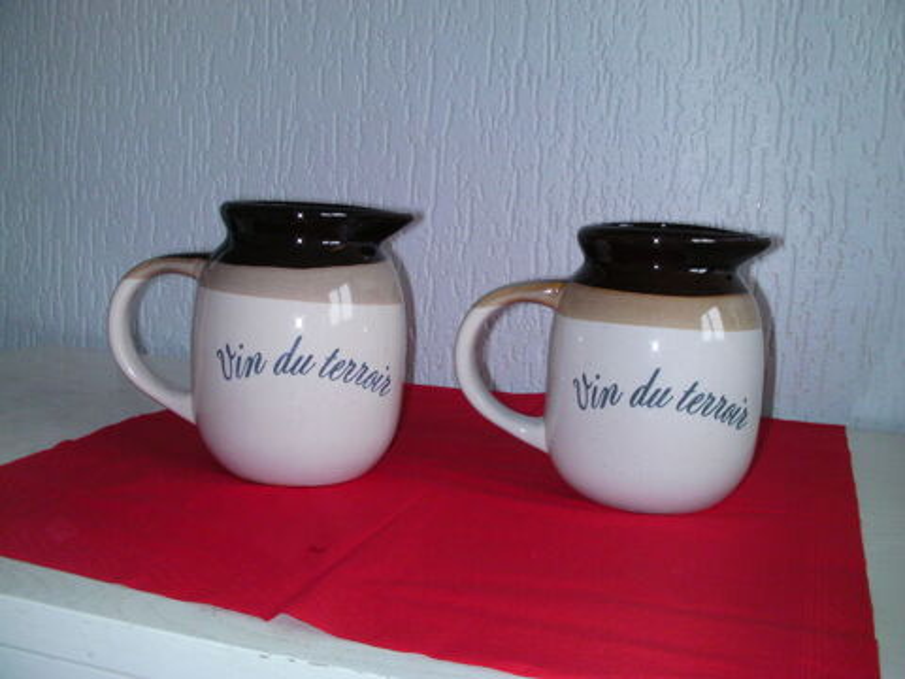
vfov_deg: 37.7
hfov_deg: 49.0
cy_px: 340
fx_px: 993
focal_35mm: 38
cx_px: 452
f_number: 5.6
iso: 126
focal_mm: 6.3
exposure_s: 1/30
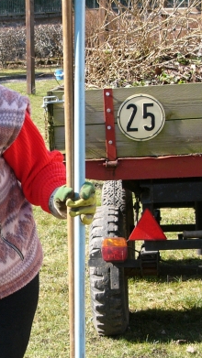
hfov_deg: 10.6
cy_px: 194
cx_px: -34
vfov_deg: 18.9
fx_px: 1076
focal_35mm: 113
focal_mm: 9.7
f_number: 2.8
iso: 50
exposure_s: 1/250
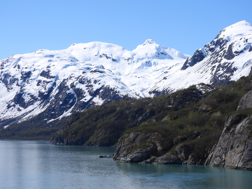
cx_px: 126
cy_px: 94
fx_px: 582
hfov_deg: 24.4
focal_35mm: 80
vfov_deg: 18.4
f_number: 4
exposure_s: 1/1600
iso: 100
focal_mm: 14.3
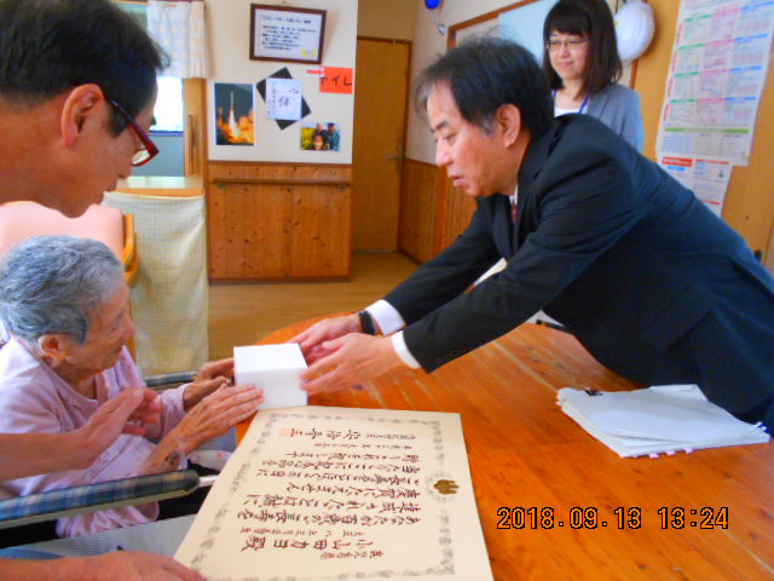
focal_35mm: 26
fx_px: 581
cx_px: 387
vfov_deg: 53.1
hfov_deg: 67.3
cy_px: 290
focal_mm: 4.6
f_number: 3.2
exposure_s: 1/25
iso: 400
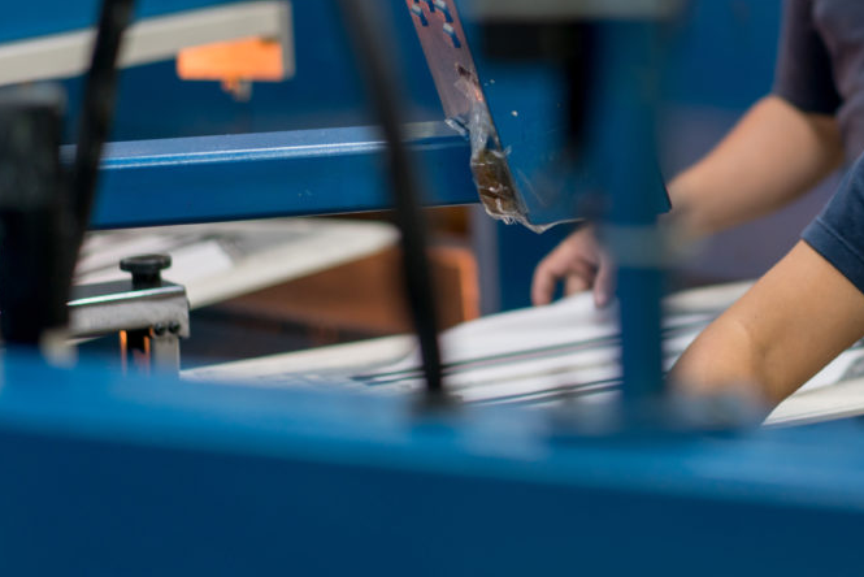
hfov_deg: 15.9
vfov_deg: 10.7
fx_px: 3049
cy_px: 38
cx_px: 828
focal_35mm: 127
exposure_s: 1/250
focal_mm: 55
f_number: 1.8
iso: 400
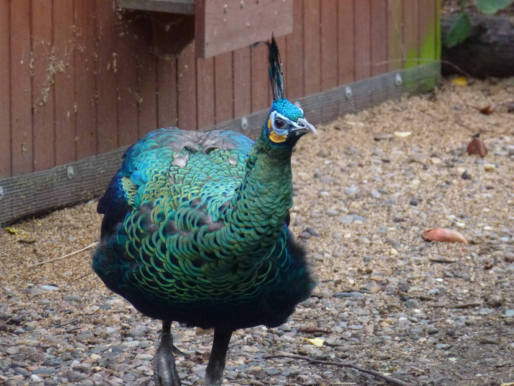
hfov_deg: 5.2
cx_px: 257
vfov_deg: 3.9
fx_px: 5702
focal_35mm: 384
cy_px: 193
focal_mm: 68.8
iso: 400
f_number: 5.9
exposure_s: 1/25
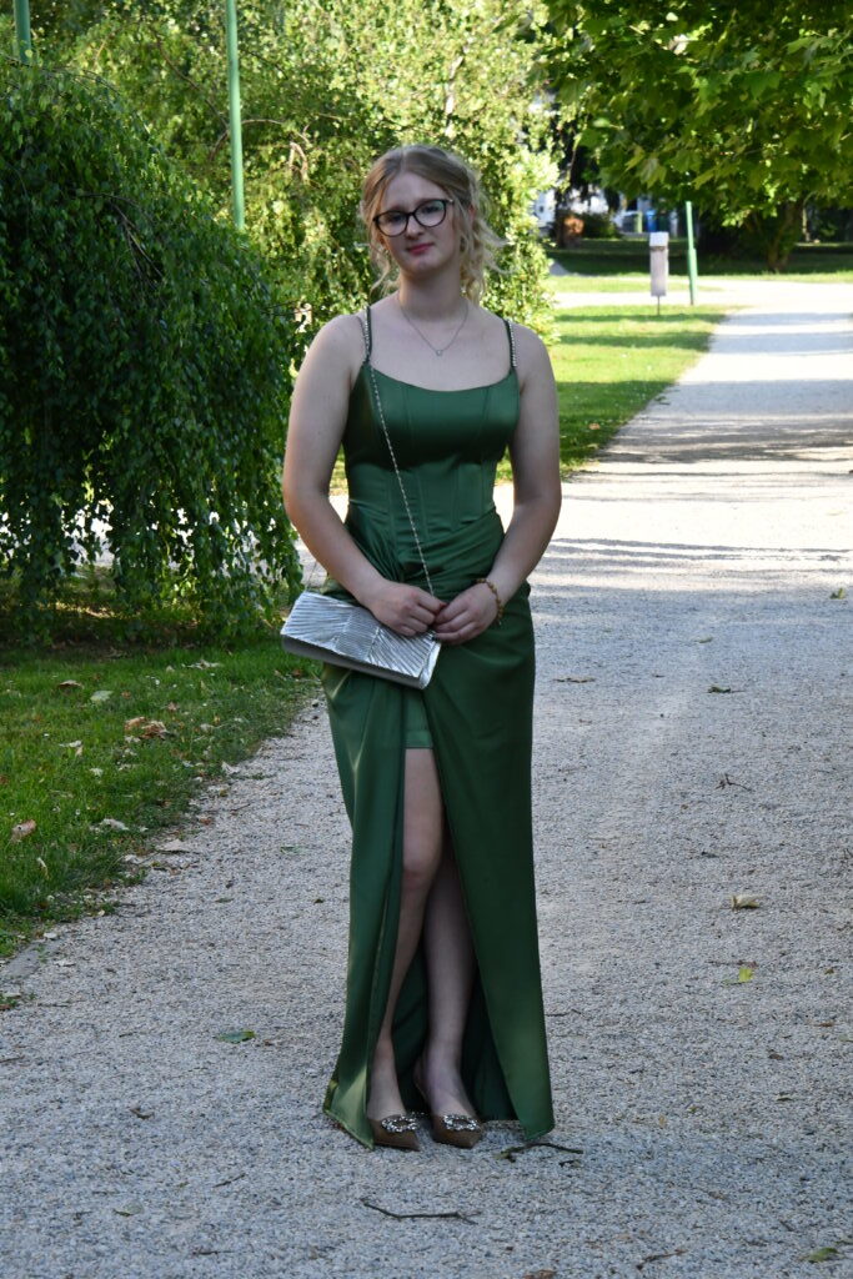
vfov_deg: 15.9
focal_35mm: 129
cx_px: 426
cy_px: 640
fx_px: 4583
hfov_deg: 10.6
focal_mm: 86
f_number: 9
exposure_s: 1/320
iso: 800
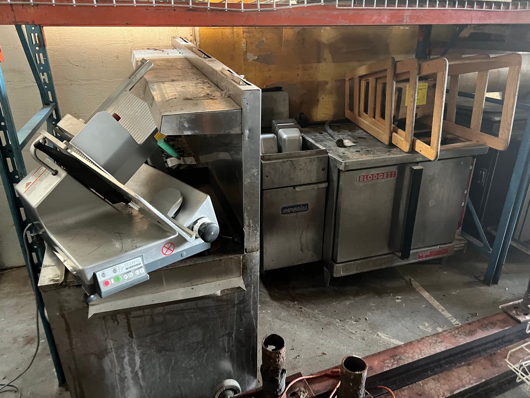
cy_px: 199
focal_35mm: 26
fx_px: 398
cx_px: 265
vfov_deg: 53.1
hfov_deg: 67.3
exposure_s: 1/33
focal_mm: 5.7
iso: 640
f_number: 1.5
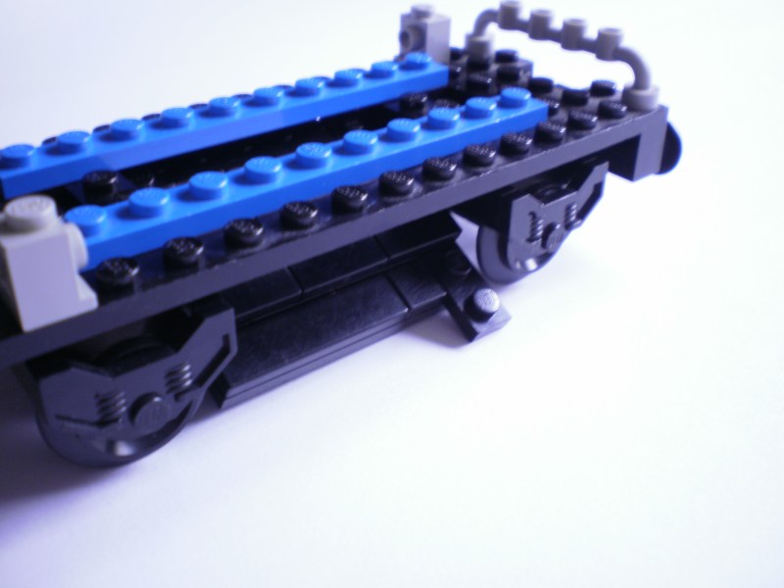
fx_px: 815
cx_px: 392
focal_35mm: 36
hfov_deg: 51.4
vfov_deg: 39.7
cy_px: 294
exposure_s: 1/8
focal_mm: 6.3
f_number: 3.1
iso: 125
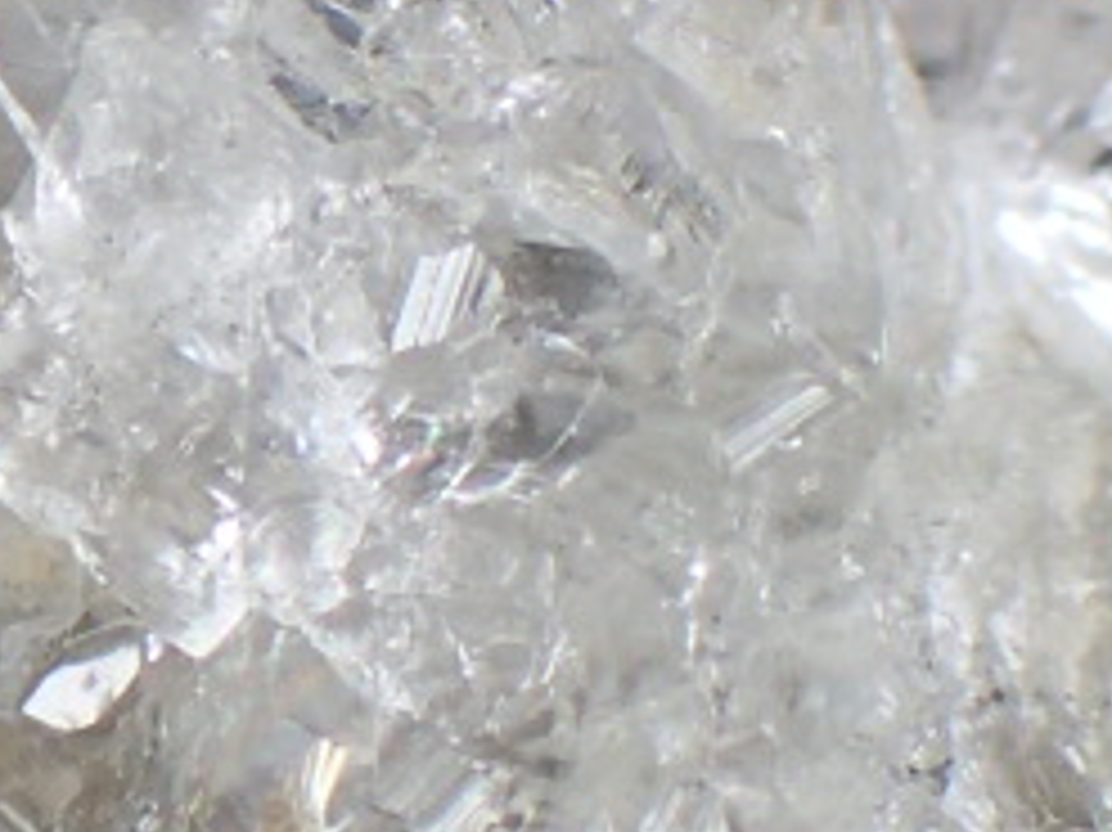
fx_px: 8733
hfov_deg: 7.2
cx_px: -495
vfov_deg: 5.5
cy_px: 292
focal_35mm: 272
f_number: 2.6
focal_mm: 6.42
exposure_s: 1/200
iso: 100
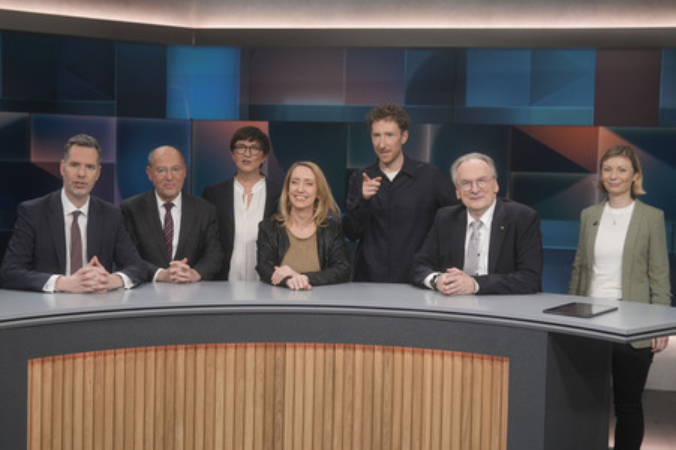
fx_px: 844
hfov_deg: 43.6
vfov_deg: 29.8
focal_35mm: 45
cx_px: 338
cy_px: 225
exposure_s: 1/320
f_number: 2.2
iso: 640
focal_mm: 30
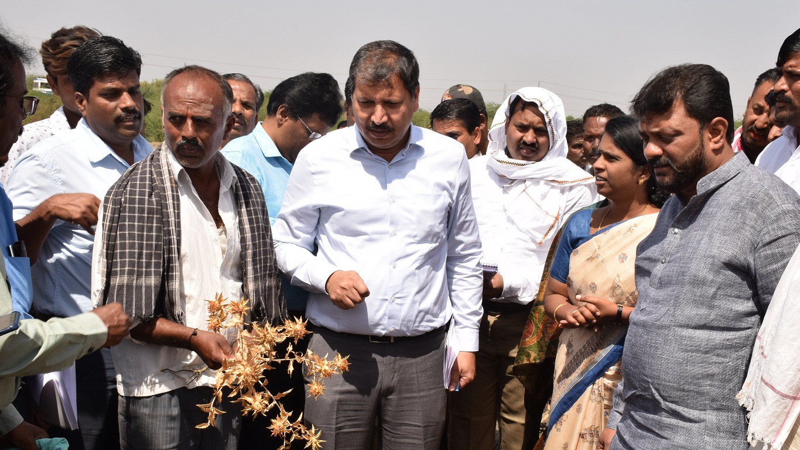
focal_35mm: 47
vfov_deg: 25.6
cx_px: 415
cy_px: 286
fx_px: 988
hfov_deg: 44.1
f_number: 20
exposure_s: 1/250
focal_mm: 27
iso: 400
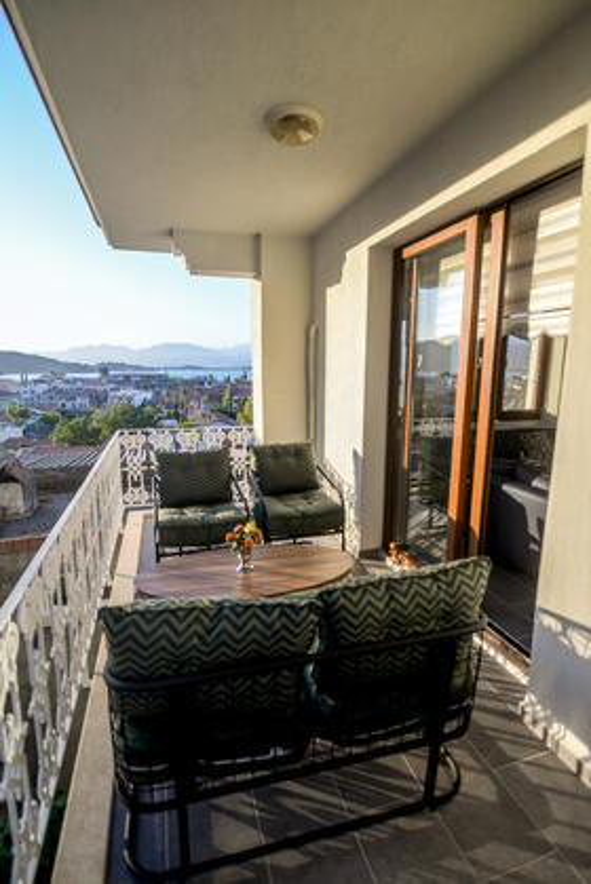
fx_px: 393
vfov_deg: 96.7
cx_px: 296
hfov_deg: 73.8
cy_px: 442
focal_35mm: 16
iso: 800
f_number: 2.8
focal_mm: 16
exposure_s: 1/4000
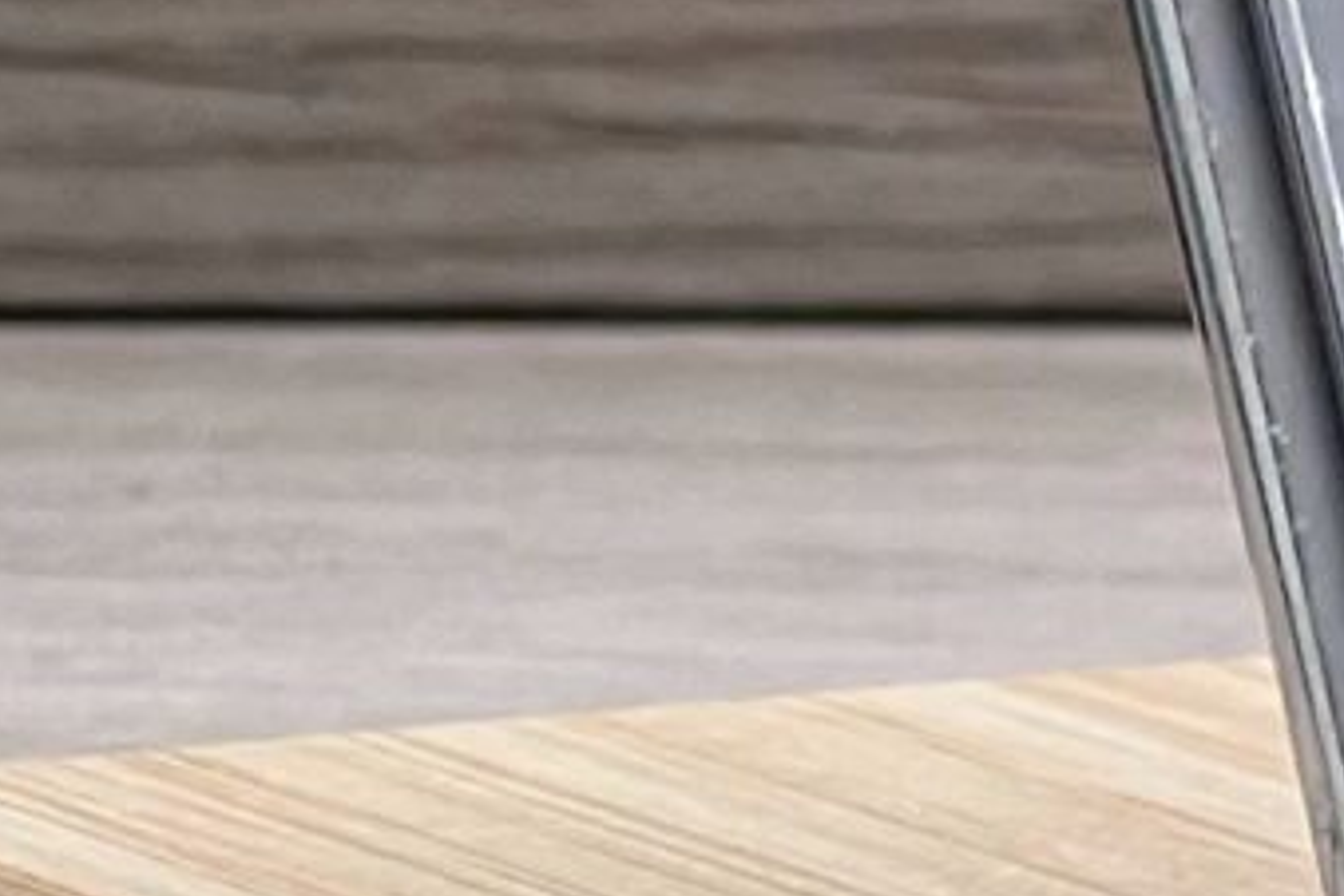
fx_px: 22585
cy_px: -979
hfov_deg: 3.4
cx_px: 3013
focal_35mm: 605
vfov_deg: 2.3
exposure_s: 1/100
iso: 80
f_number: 2.8
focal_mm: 9
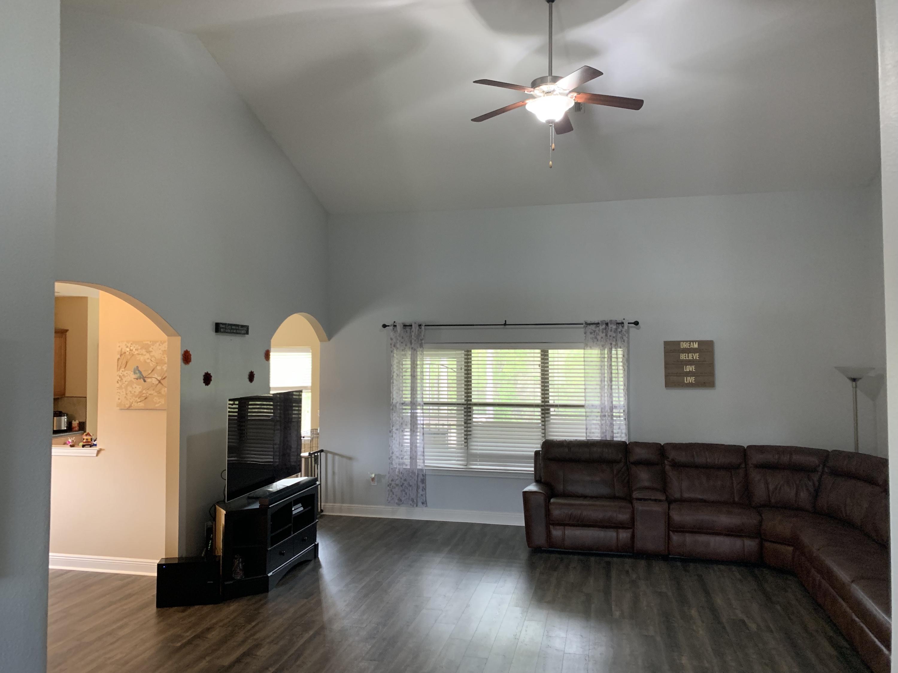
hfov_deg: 67.3
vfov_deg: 53.1
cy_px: 336
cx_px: 449
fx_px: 674
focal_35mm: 26
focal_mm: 4.25
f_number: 1.8
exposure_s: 1/60
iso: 400
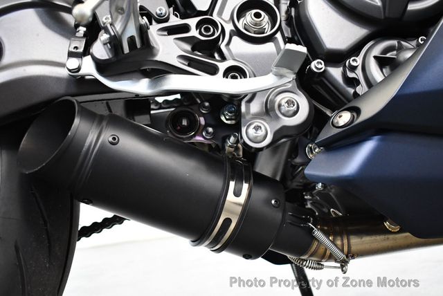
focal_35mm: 36
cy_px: 148
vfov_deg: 36.9
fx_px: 443
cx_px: 222
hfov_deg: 53.1
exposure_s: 1/100
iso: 3200
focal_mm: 18
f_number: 3.5
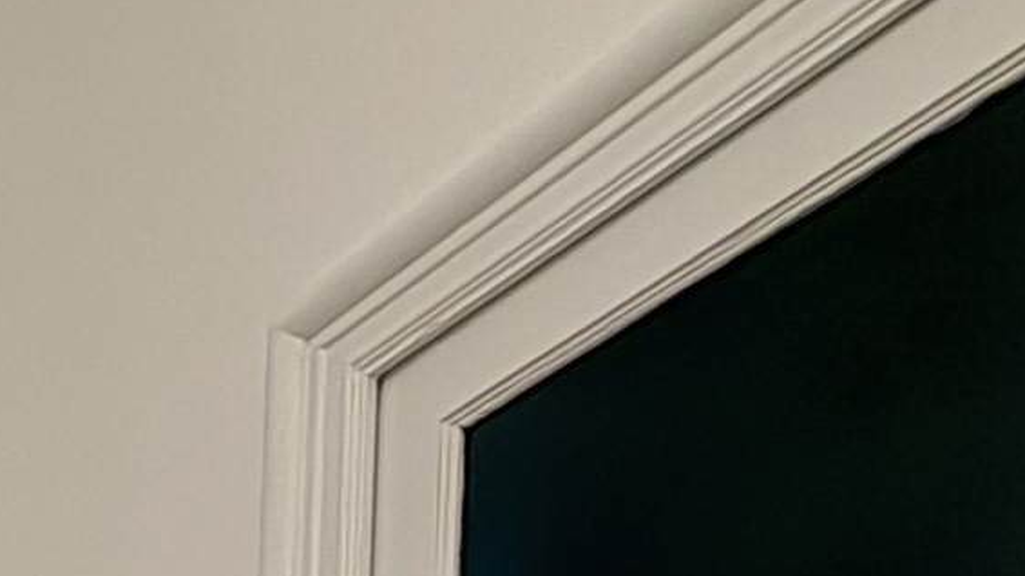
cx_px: -766
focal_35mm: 69
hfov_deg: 21.5
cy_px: 1487
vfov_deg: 12.5
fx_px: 1875
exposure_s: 1/33
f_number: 2.2
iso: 500
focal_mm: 2.22
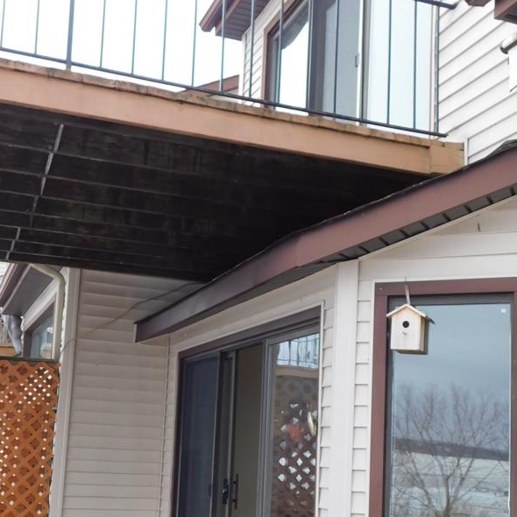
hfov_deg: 36.8
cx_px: 237
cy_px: 339
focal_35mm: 46
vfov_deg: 36.5
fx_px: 777
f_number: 3.2
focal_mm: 5.3
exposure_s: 1/400
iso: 125
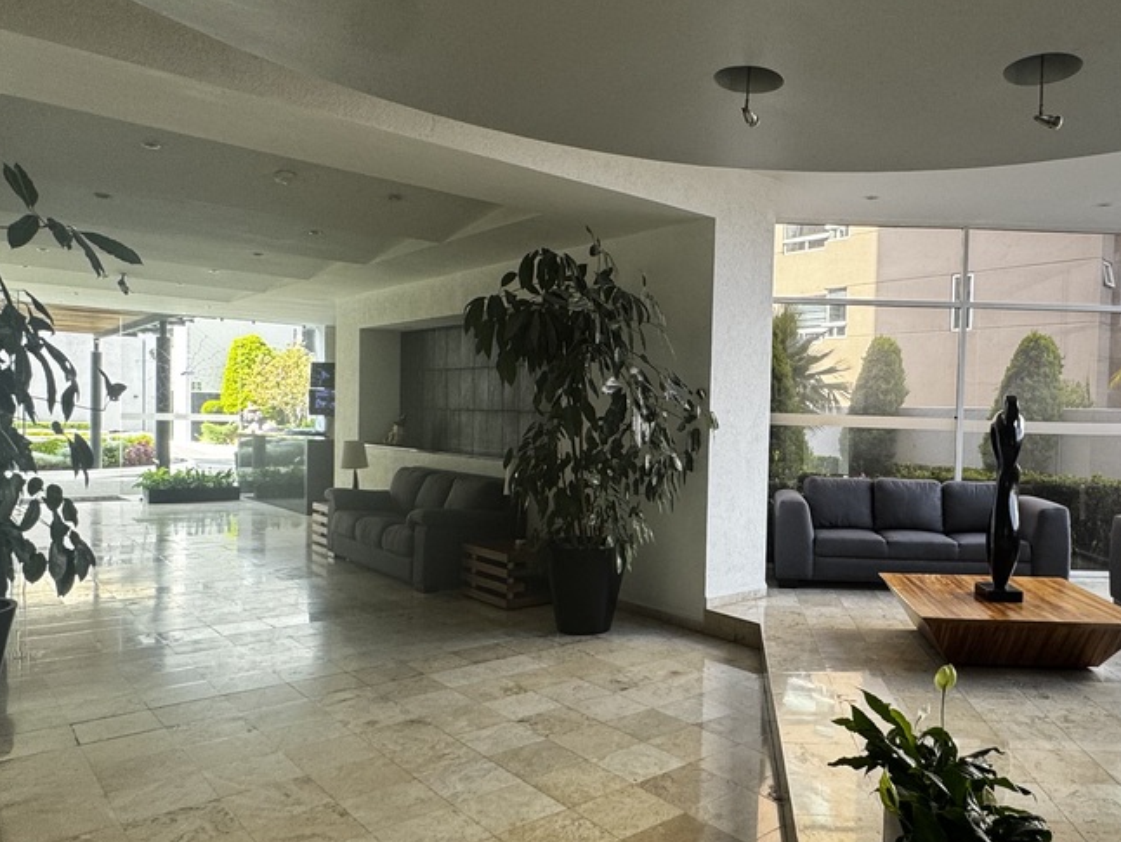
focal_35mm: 26
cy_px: 453
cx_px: 717
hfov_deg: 66.0
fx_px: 842
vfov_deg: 53.0
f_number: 2.2
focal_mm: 2.22
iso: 100
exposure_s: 1/99
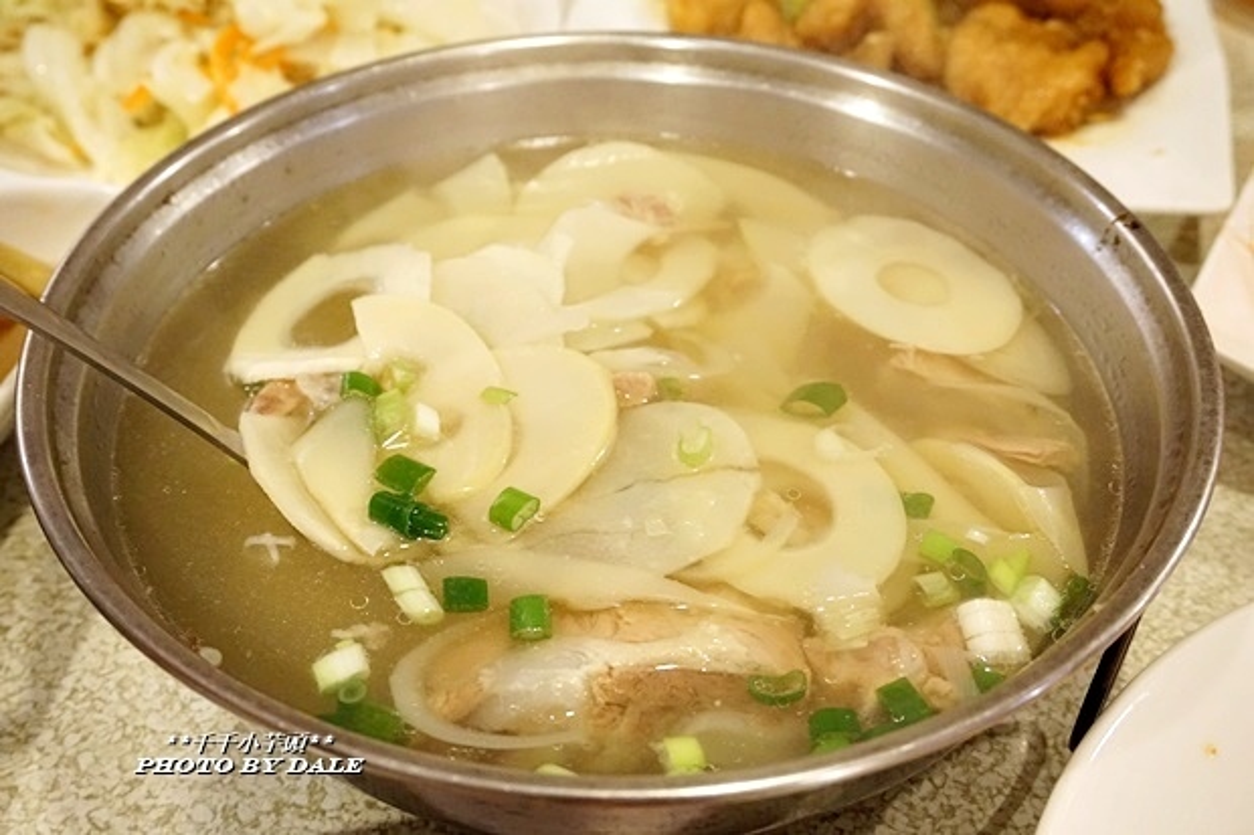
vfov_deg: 34.2
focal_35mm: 39
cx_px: 627
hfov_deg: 49.6
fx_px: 1358
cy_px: 418
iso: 3200
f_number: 5.6
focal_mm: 26
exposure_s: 1/50
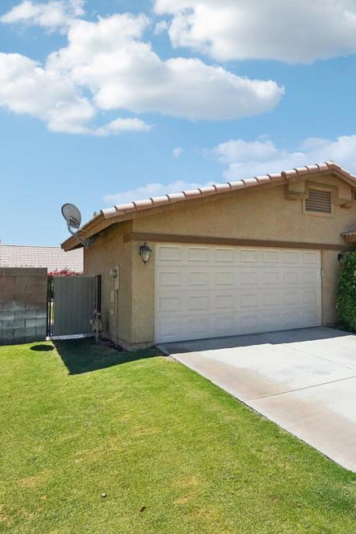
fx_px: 371
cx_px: 309
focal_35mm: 25
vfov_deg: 71.5
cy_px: 263
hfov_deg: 47.1
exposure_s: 1/8000
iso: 3200
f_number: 9.5
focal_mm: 16
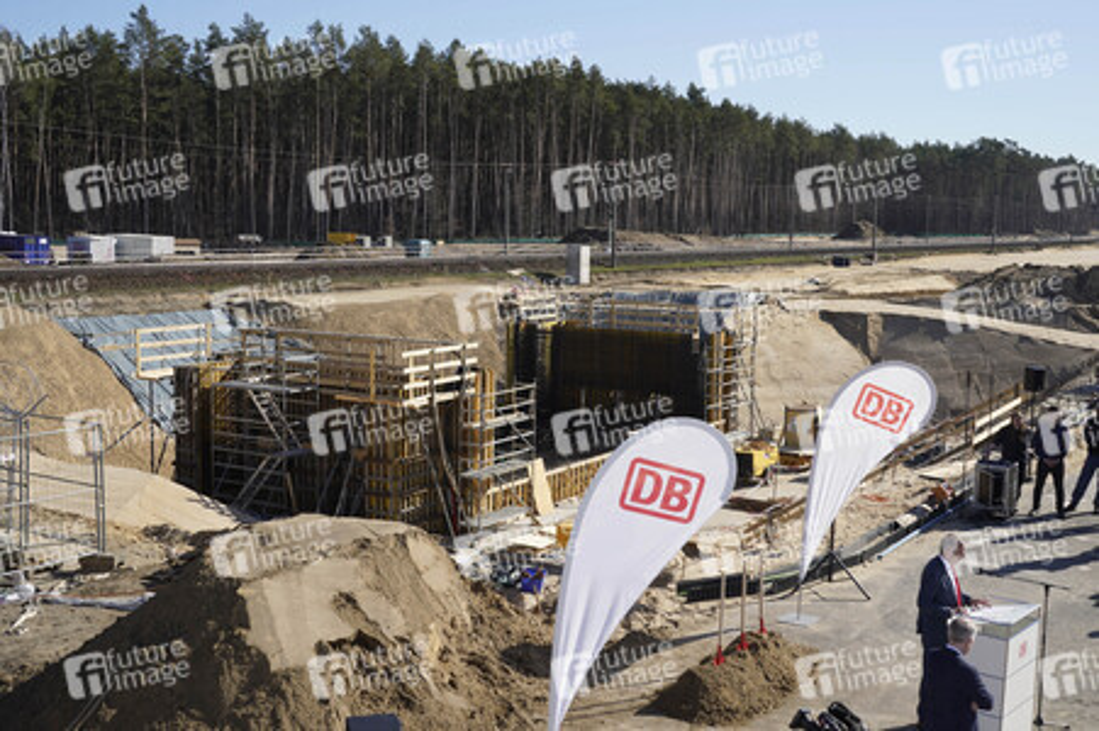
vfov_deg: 31.8
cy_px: 366
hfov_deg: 46.4
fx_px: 1281
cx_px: 550
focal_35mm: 42
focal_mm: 42
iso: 100
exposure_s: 1/250
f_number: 9
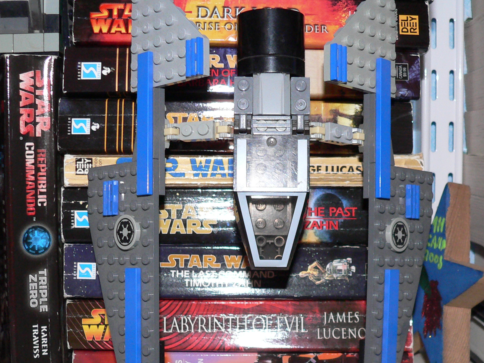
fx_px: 755
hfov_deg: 35.5
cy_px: 227
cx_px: 261
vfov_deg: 26.9
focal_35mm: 54
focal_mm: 6
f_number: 2.8
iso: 200
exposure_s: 1/80
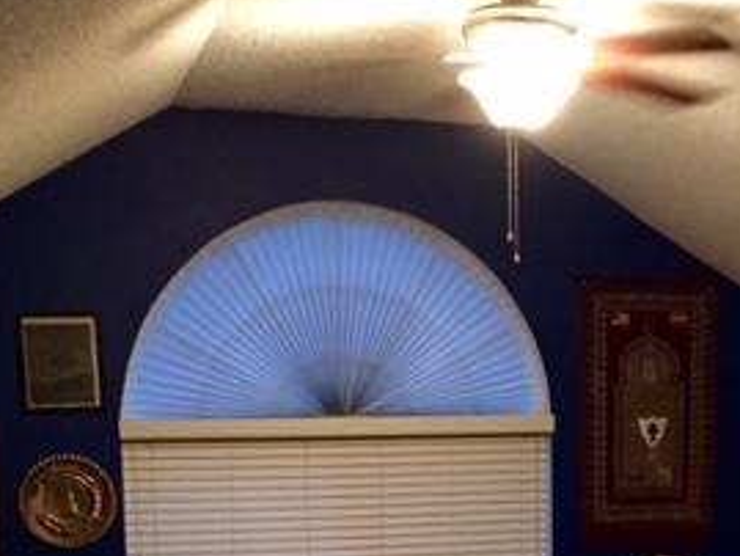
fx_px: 1476
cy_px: 597
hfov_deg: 28.0
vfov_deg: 20.4
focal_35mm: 69
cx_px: 498
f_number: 2.2
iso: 320
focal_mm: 4.15
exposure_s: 1/15
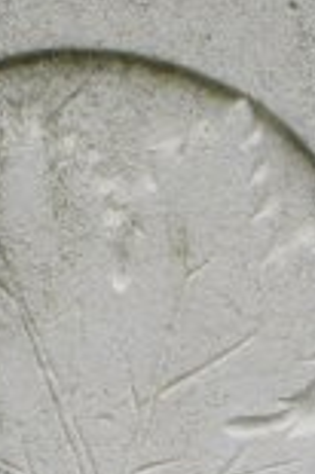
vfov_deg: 5.6
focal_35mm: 357
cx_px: 58
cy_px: 1193
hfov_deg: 3.8
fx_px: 4696
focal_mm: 9.2
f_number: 4.5
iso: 64
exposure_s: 1/187
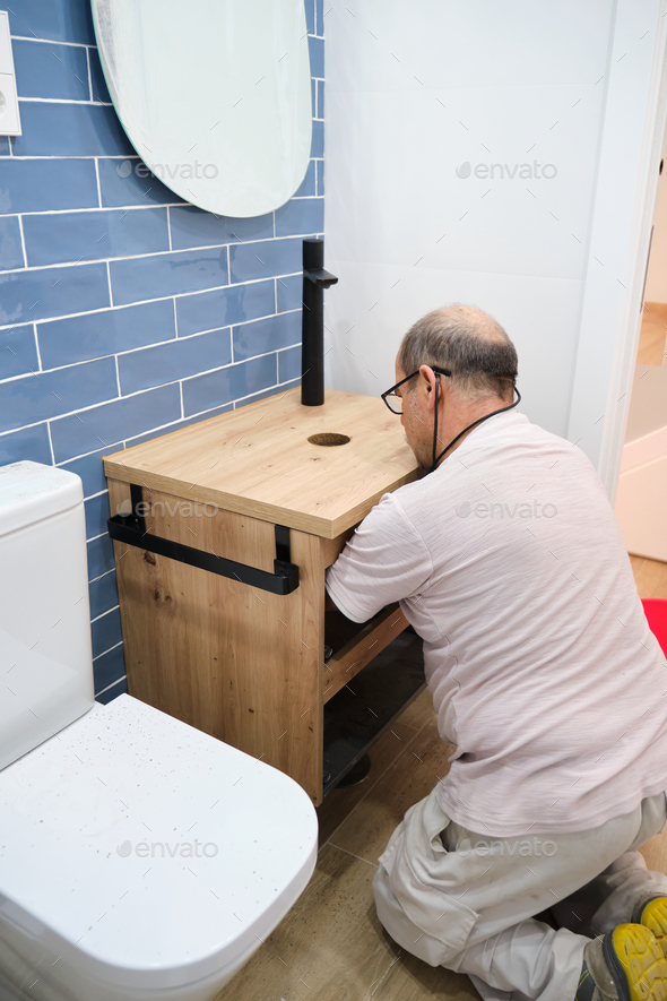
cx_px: 334
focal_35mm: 29
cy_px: 500
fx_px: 806
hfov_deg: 45.0
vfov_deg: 63.7
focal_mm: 19.4
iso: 1600
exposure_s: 1/125
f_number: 2.8
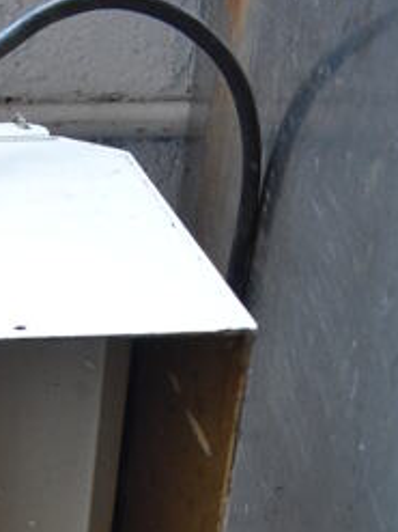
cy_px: 832
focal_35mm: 96
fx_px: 1473
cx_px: -196
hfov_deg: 14.4
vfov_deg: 17.9
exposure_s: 1/125
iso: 1100
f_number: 3.5
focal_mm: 18
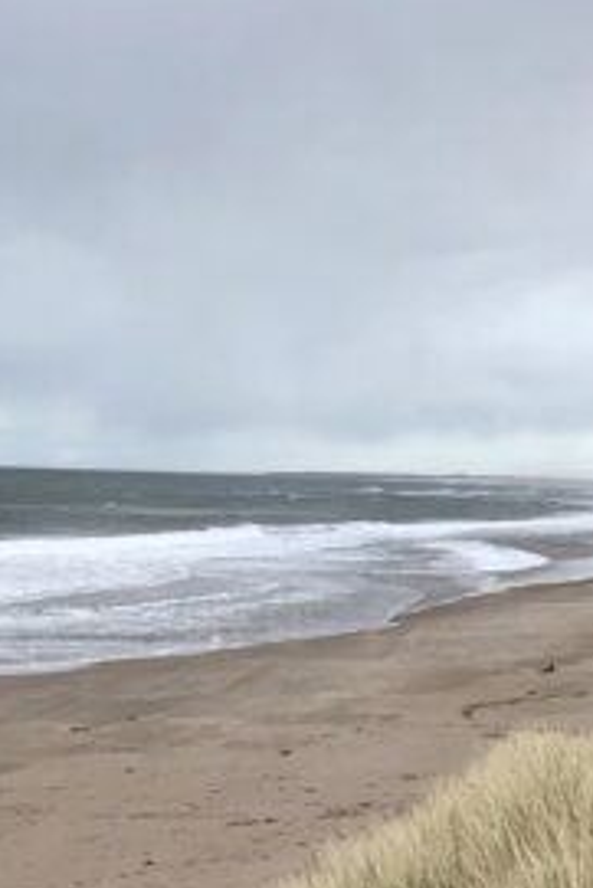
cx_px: 69
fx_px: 2714
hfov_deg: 12.4
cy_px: 642
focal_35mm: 110
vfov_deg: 18.5
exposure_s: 1/906
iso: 20
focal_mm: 4
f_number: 1.8
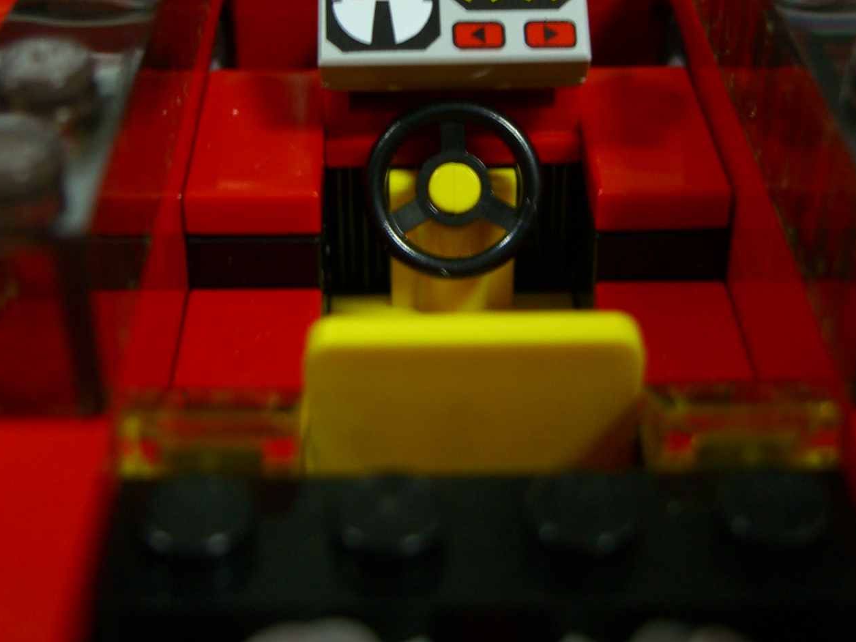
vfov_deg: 23.3
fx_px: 1533
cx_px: 441
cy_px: 119
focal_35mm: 62
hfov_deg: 31.2
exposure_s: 1/8
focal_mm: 7.9
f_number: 2.8
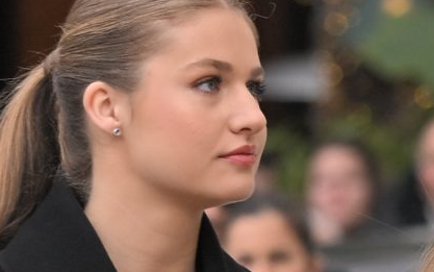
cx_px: 711
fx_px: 18518
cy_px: 467
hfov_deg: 1.3
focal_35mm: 1565
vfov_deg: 0.8
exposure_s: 1/640
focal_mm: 250
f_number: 7.1
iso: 800
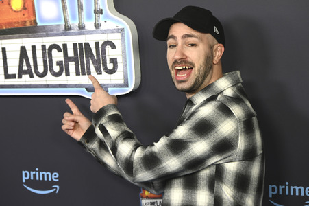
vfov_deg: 11.9
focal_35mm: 115
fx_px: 986
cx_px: 154
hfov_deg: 17.8
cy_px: 103
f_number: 6.3
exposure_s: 1/160
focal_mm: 115
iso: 320
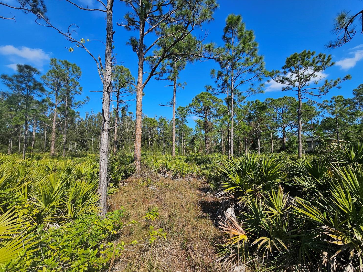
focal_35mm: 14
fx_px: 147
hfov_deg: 102.1
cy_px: 143
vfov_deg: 85.6
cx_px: 184
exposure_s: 1/2043
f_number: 2.2
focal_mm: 2.2
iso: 50
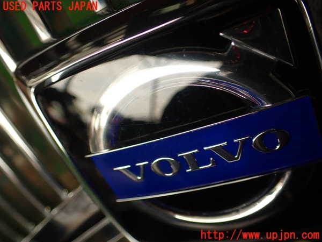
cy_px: 121
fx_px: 298
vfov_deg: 44.2
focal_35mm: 32
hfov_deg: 56.8
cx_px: 161
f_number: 2.4
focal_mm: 5.79
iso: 160
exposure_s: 1/60
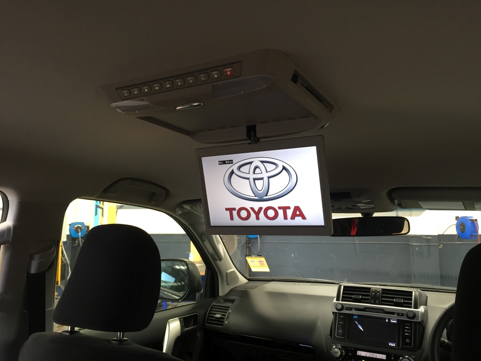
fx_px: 403
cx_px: 240
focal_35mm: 29
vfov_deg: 48.2
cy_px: 180
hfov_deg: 61.7
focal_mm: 4.15
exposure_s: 1/33
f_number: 2.2
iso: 100
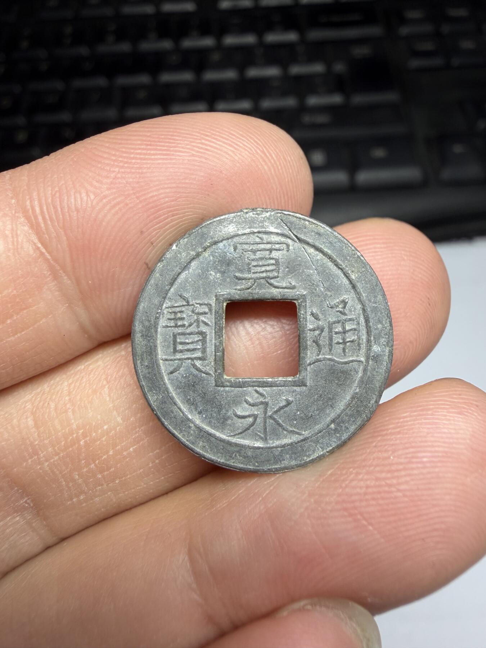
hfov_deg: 53.1
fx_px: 487
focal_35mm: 26
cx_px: 243
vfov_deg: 67.3
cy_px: 324
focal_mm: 2.22
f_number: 2.2
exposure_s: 1/121
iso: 64
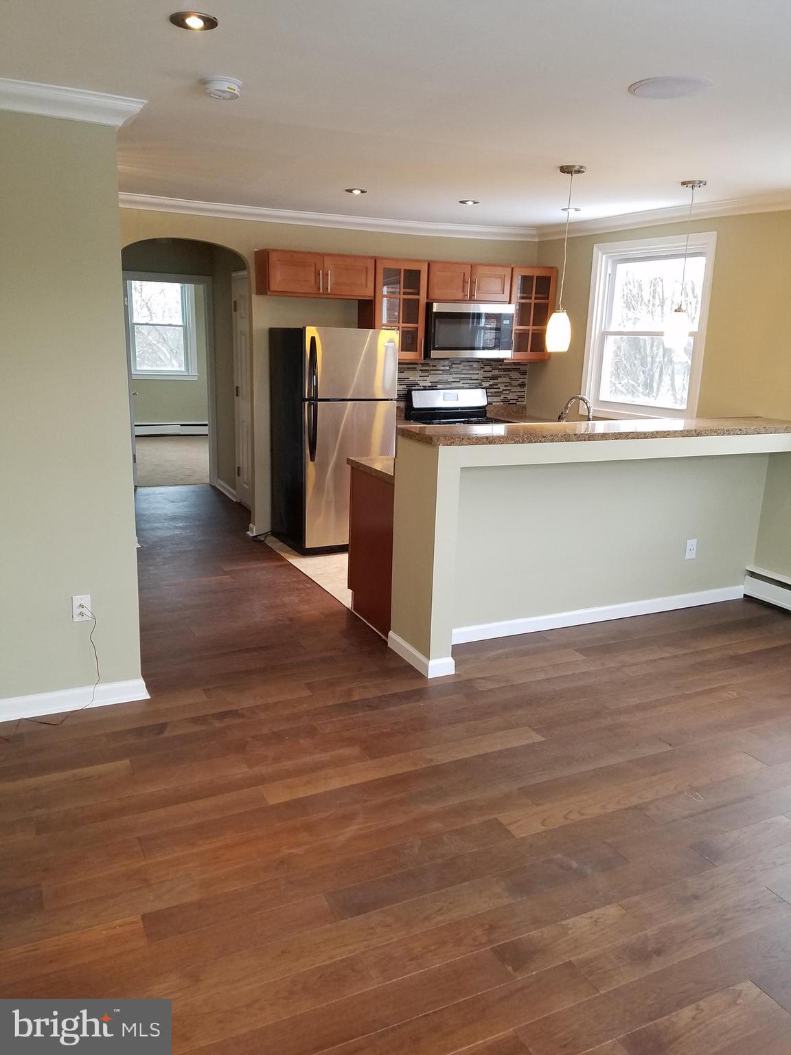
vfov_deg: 67.3
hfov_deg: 53.1
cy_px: 528
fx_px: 792
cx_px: 396
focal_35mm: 26
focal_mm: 4.2
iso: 160
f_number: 1.7
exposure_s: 1/60
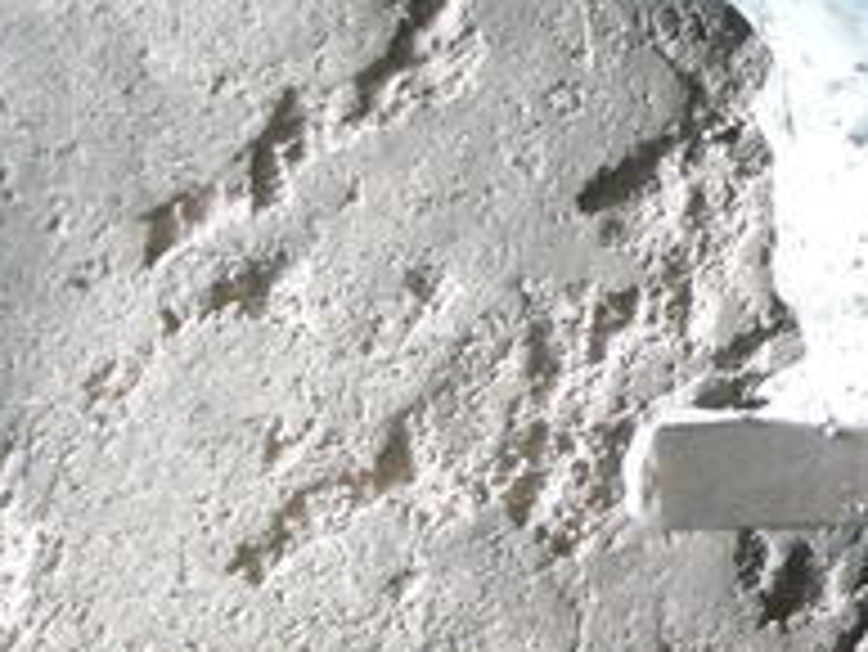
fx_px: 2911
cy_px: 99
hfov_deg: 16.2
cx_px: 1057
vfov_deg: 12.7
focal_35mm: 116
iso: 800
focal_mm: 5.7
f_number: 2.8
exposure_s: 1/20
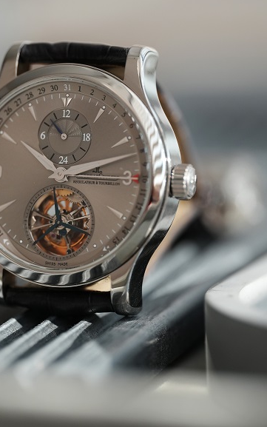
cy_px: 182
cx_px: 80
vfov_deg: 14.6
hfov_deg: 9.2
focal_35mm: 143
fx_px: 1664
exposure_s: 1/250
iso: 1000
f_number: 2.8
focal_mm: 105
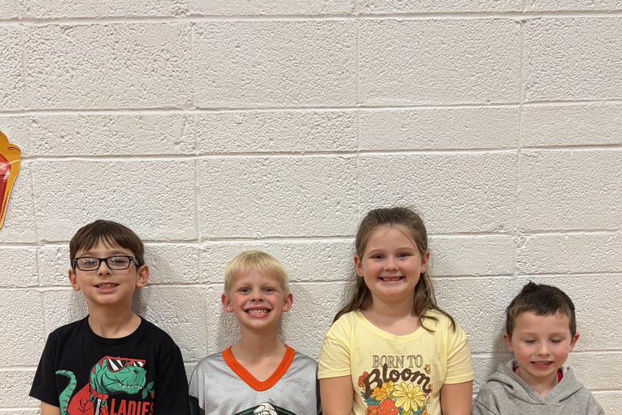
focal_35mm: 37
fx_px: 639
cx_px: 311
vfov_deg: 33.9
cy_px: 378
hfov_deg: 51.9
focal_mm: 5.96
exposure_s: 1/60
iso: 100
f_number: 1.6
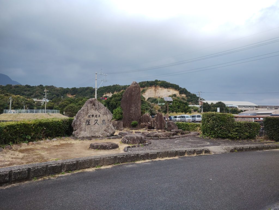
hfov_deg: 63.4
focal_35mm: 28
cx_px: 140
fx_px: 226
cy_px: 105
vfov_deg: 49.9
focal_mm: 4.27
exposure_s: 1/319
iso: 100
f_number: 1.8
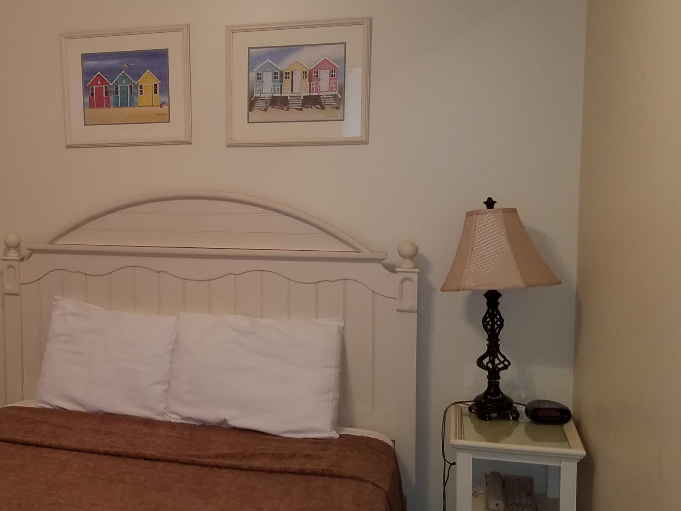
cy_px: 202
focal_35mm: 48
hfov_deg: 38.2
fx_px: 944
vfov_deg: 30.2
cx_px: 137
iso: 80
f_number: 1.7
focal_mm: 4.2
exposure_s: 1/30
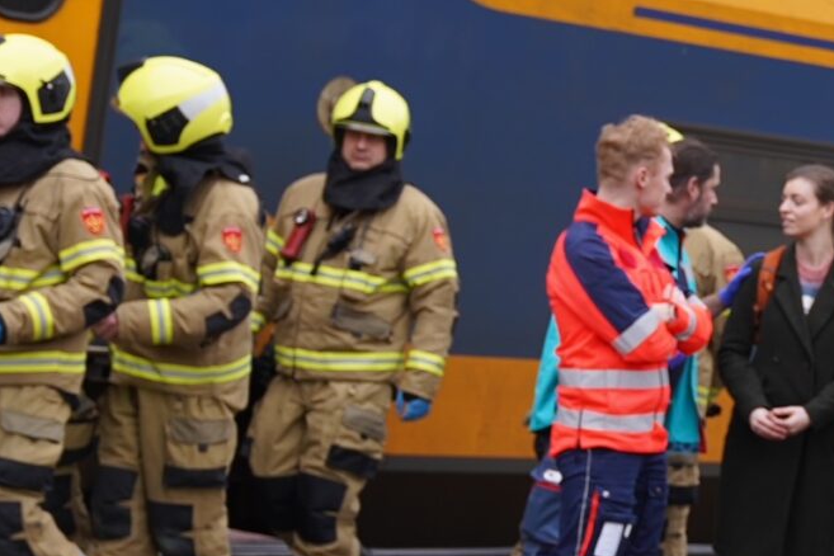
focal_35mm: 148
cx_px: 1135
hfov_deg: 13.3
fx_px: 3428
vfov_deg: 9.2
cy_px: 493
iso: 160
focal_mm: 38
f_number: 3.2
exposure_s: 1/200
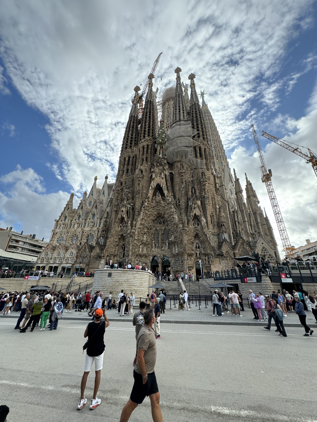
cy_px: 211
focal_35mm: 14
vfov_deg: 102.1
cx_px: 158
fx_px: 171
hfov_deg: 85.7
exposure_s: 1/464
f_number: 2.2
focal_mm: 2.22
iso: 40
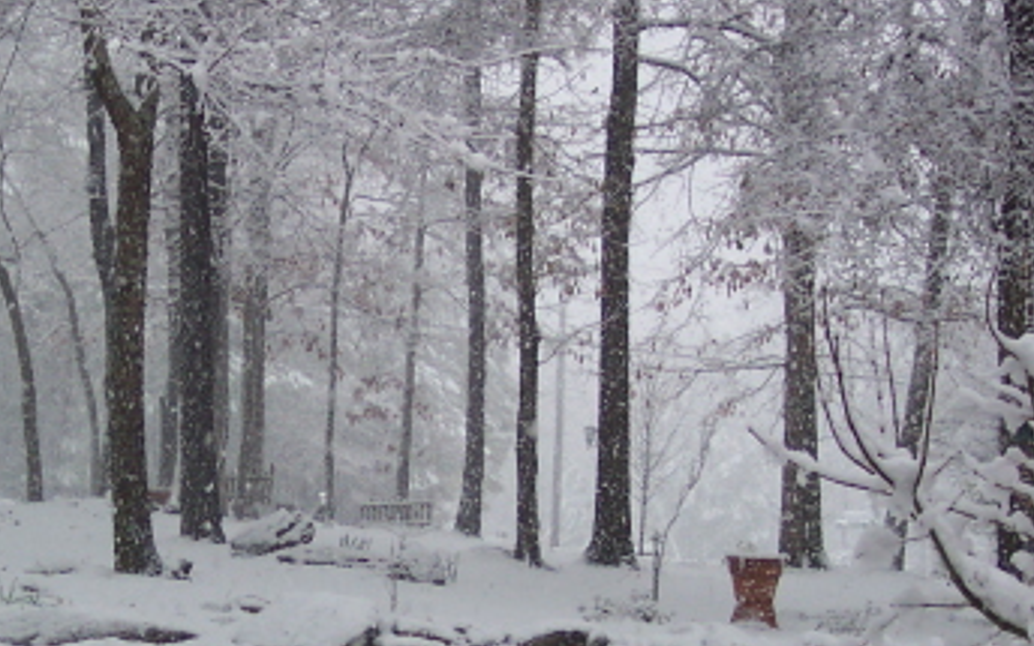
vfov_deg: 18.0
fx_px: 2029
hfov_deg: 28.4
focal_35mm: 72
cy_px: 493
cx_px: 361
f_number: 2.8
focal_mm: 8
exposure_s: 1/250
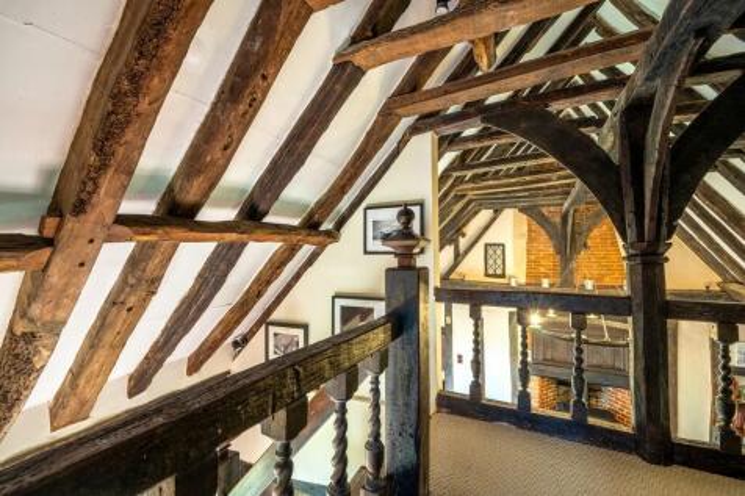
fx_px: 310
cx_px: 372
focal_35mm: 15
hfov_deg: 100.4
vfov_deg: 77.3
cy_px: 248
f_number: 6.4
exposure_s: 1/13
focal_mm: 10.1
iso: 160
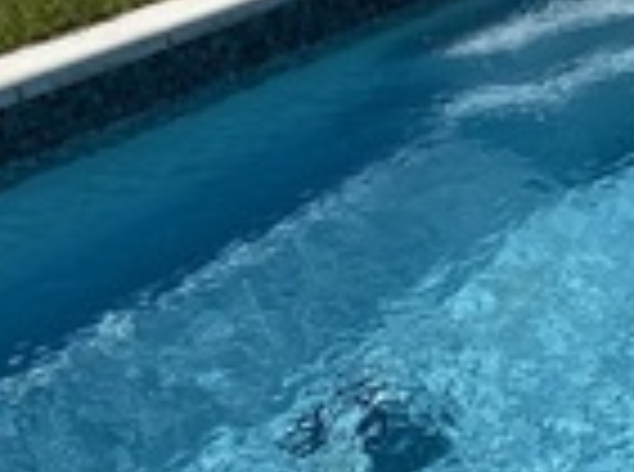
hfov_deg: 24.0
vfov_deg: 19.5
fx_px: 1352
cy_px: 414
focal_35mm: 74
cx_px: 764
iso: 32
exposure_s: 1/7194
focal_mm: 4.25
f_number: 1.8
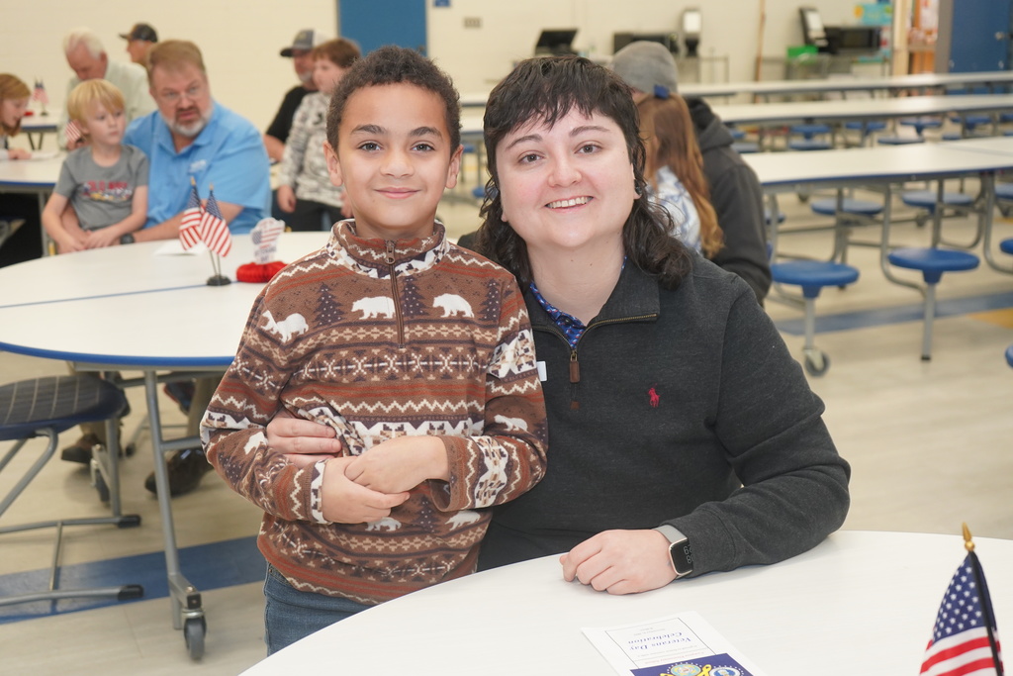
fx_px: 1238
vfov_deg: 30.5
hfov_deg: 44.5
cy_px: 338
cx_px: 506
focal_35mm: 44
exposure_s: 1/160
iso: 2000
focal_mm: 44
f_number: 4.5
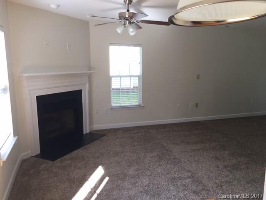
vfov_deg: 48.2
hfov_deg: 61.7
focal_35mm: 29
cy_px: 100
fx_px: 223
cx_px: 133
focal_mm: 4.15
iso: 32
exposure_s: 1/60
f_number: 2.2
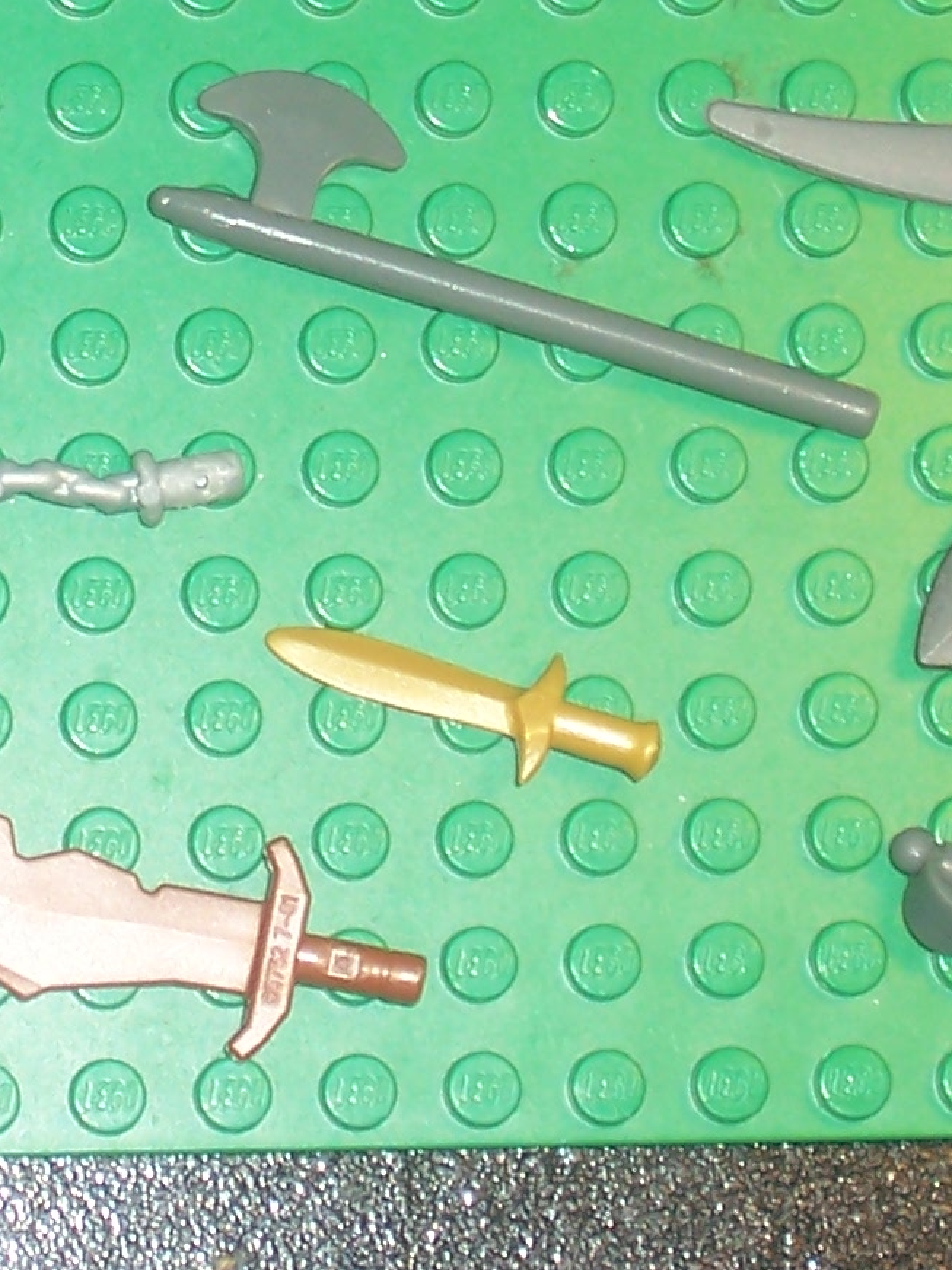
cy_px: 163
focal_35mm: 241
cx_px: 332
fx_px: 8839
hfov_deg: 6.2
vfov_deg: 8.2
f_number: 4.1
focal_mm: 13.5
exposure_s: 1/90
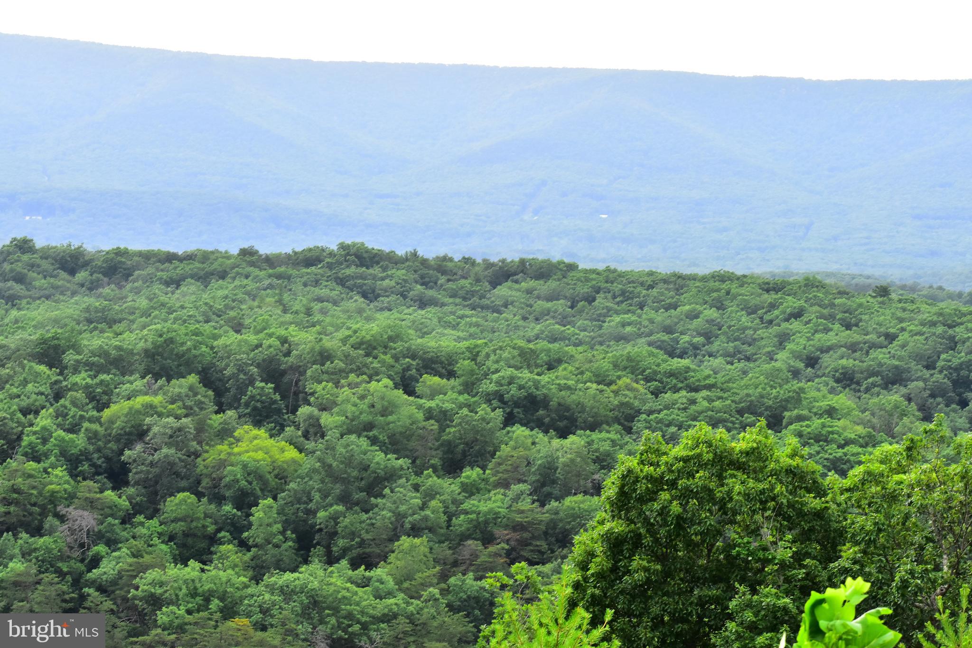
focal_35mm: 105
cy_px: 324
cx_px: 486
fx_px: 2835
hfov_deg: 19.5
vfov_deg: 13.0
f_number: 11
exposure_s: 1/200
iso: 800
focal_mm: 70
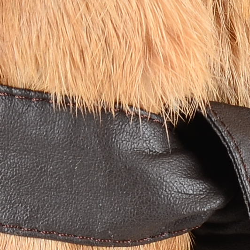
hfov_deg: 3.6
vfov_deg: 3.6
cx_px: 34
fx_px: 3971
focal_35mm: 486
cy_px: 113
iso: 320
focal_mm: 55
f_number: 10
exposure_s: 1/60
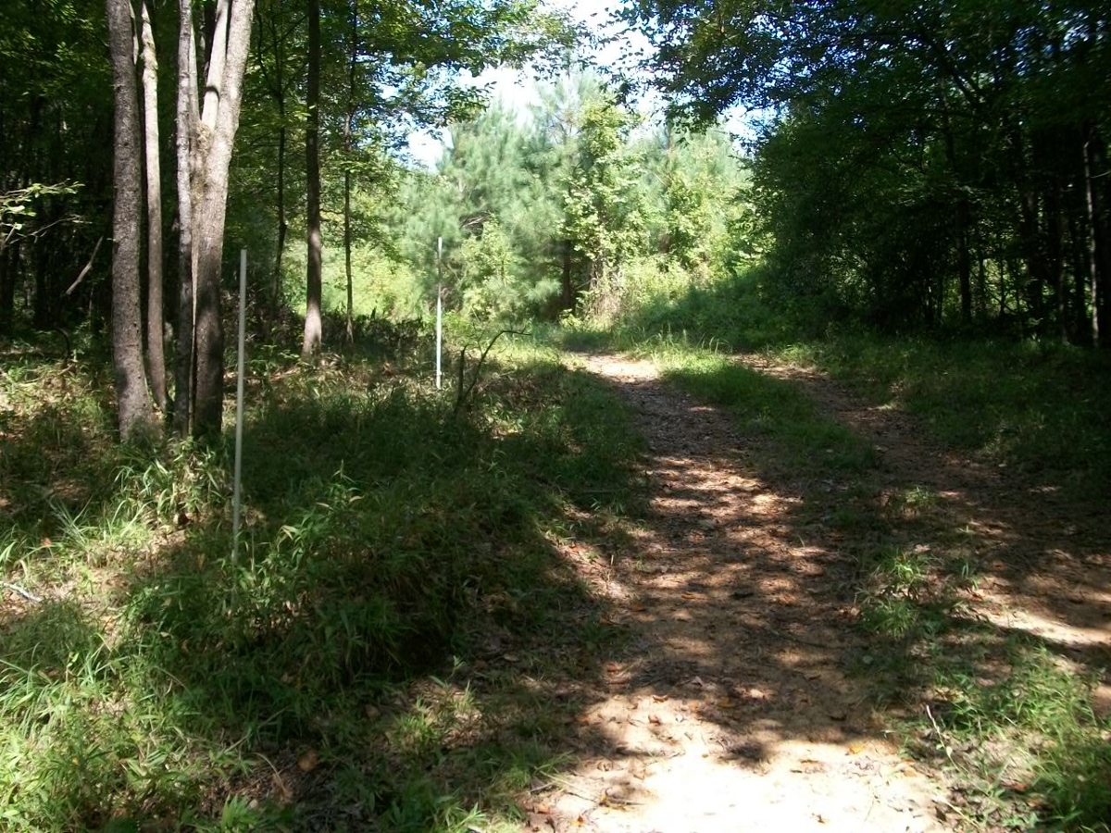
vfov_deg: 44.2
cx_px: 556
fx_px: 1027
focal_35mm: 32
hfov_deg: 56.8
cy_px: 416
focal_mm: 5.7
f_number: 2.9
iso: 80
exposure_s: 1/250
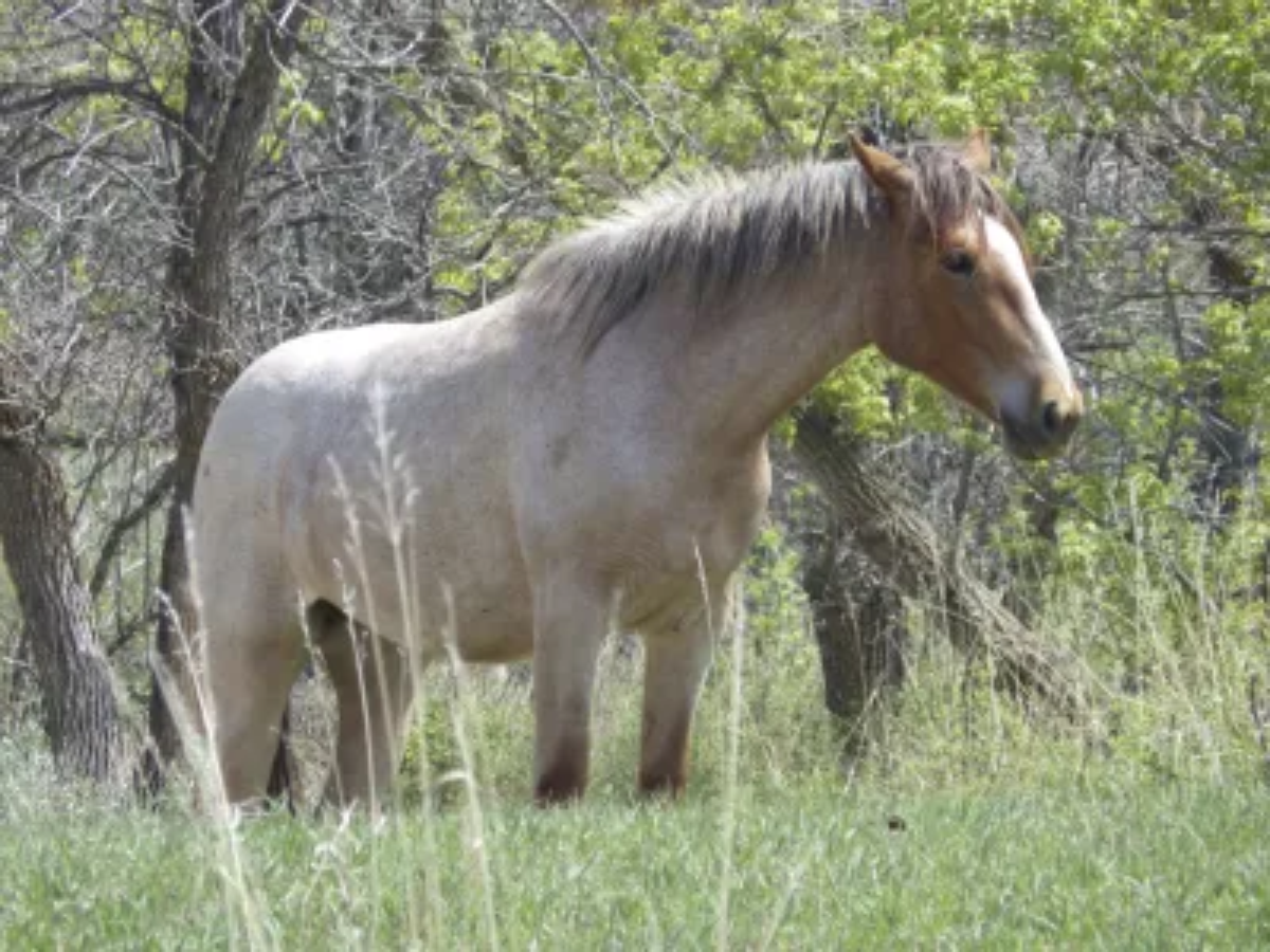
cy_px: 476
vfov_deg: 2.6
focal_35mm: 580
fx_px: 21279
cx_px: 635
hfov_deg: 3.4
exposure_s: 1/160
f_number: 5.9
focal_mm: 104
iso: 100
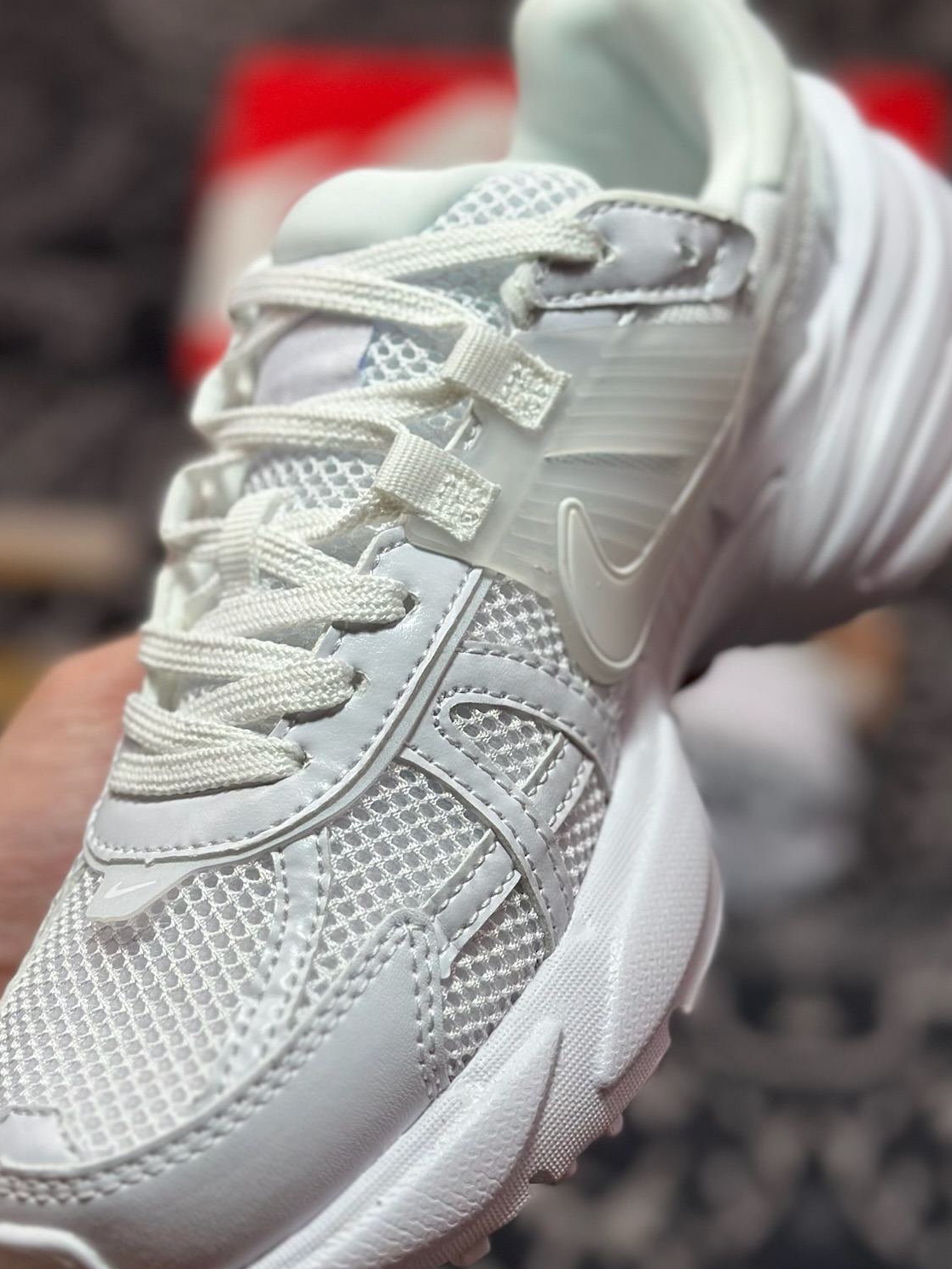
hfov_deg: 22.3
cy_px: 639
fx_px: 2420
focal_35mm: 66
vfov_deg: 29.4
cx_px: 503
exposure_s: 1/1062
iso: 80
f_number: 1.78
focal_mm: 6.86
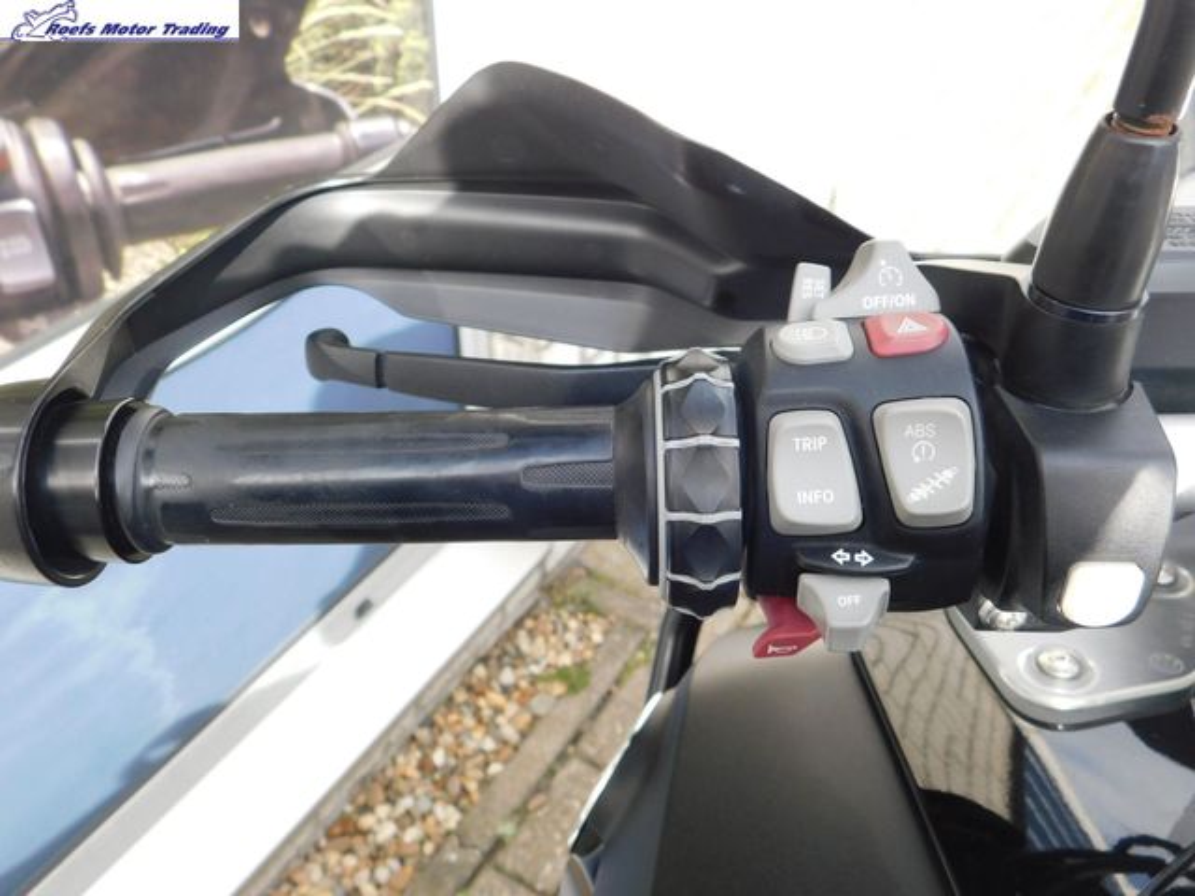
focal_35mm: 30
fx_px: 1036
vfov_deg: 46.8
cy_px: 448
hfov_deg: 60.0
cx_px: 598
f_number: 3.2
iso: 125
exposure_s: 1/160
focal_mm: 5.3
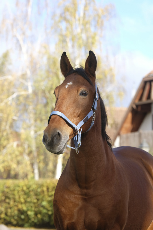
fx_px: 918
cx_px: 76
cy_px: 115
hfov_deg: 9.5
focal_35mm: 144
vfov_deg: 14.2
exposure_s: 1/2000
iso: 800
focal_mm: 96.2
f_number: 4.5
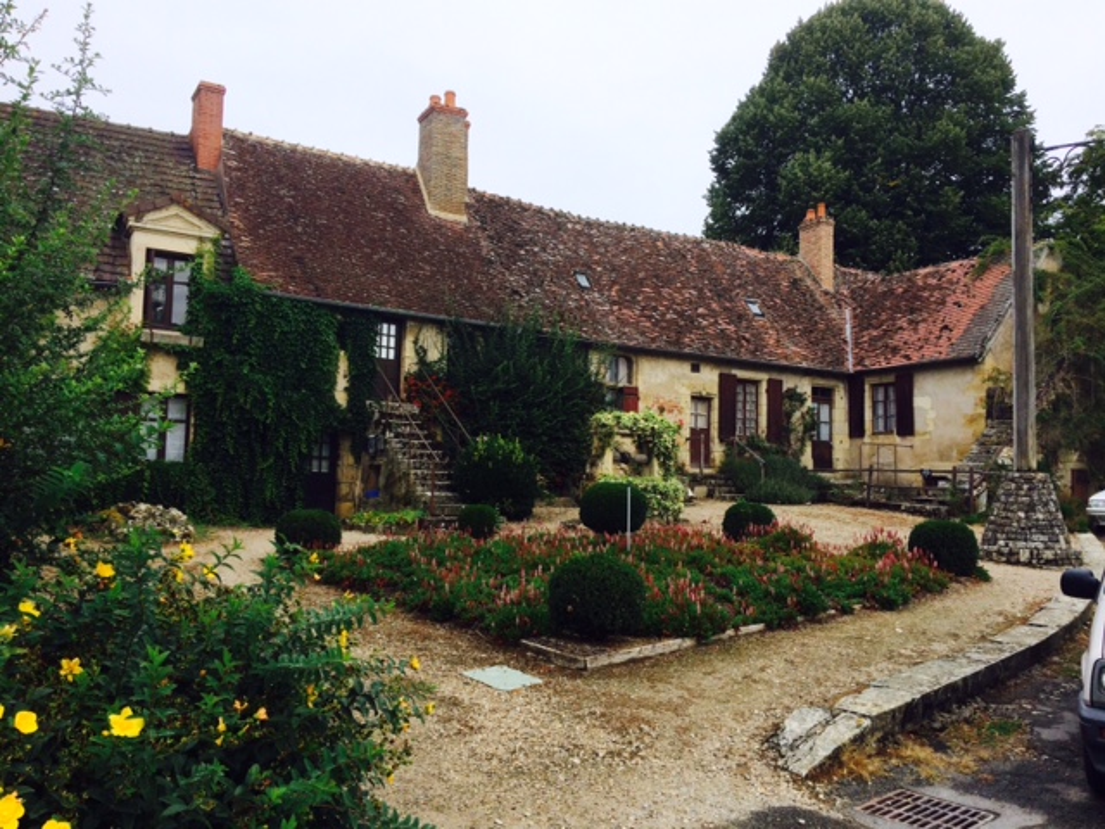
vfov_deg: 48.2
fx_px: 926
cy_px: 414
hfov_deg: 61.7
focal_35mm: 29
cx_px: 552
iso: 32
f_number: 2.2
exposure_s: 1/662
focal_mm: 4.15
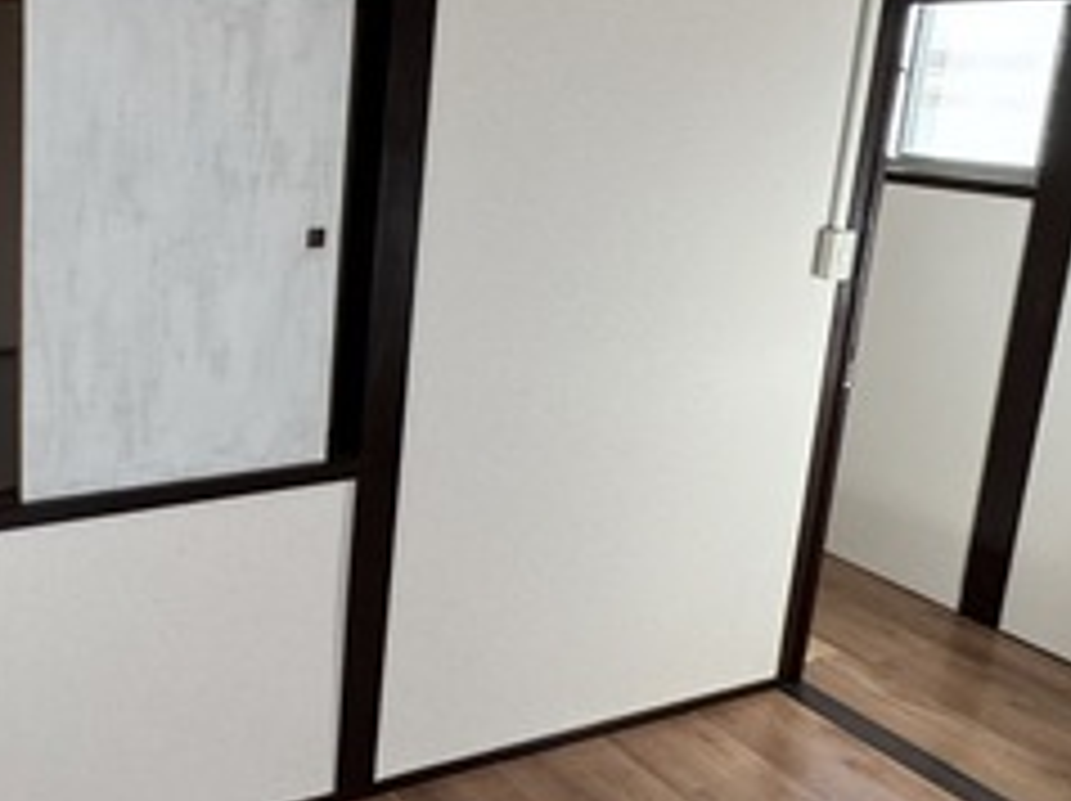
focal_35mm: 33
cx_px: 81
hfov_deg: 48.7
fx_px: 1020
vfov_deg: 42.1
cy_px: 243
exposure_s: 1/86
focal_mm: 2.22
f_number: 2.2
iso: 320
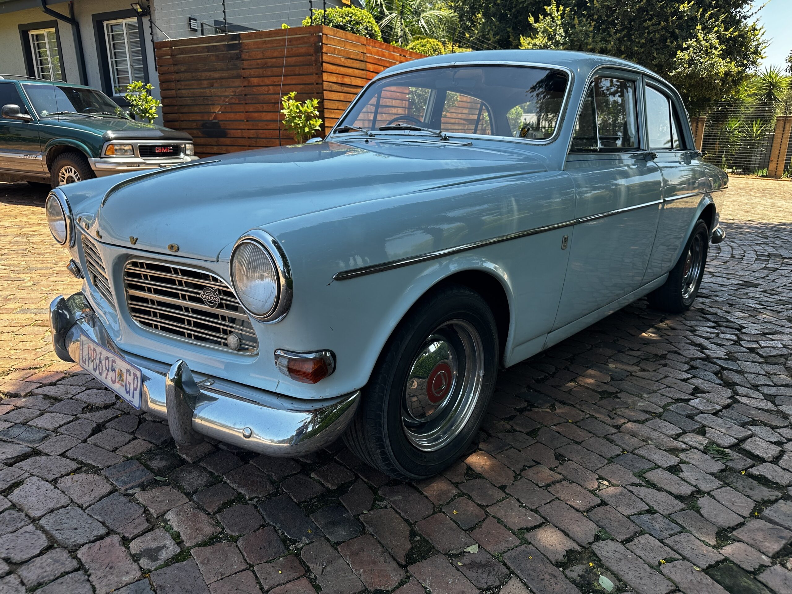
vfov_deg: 56.8
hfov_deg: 71.6
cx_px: 396
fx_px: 549
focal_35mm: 24
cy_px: 297
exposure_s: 1/864
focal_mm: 6.86
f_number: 1.78
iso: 80
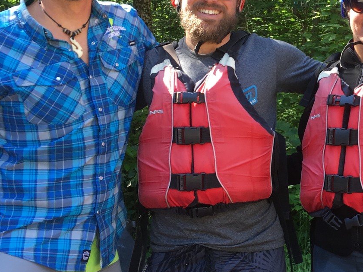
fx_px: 723
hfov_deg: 26.5
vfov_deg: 21.2
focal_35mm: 69
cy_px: 89
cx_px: 372
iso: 32
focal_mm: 4.15
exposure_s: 1/120
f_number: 2.2
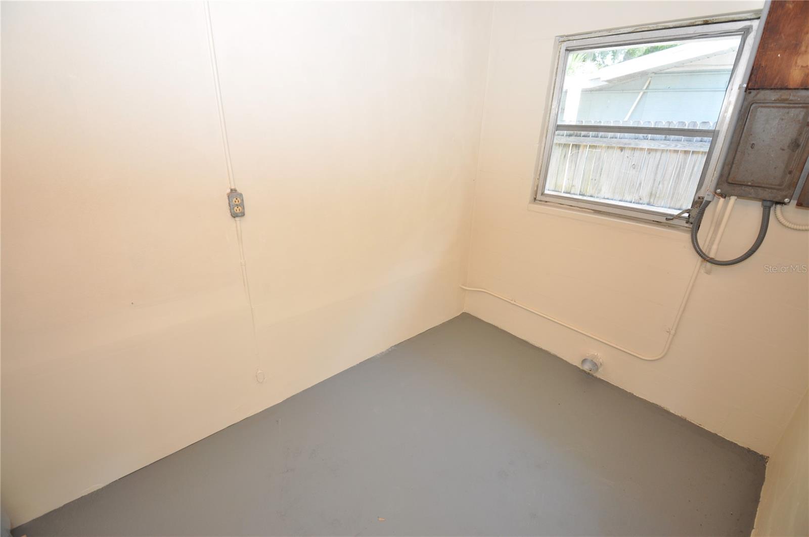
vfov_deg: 77.2
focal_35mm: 15
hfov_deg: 100.5
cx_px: 404
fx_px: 337
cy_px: 268
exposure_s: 1/80
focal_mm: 10
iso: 400
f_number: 4.5
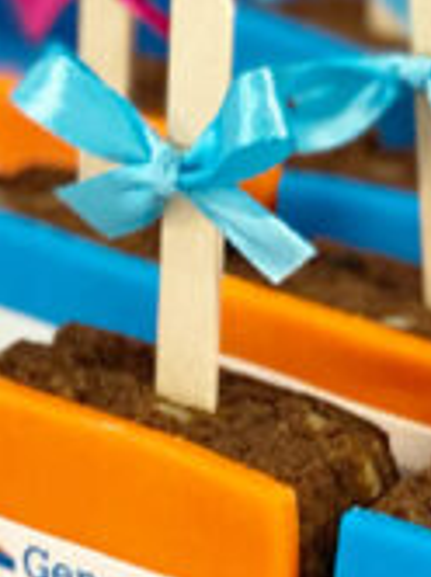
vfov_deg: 8.5
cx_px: 766
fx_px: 3861
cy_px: 448
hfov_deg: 6.3
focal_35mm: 232
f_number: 2
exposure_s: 1/33
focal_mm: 6
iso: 160
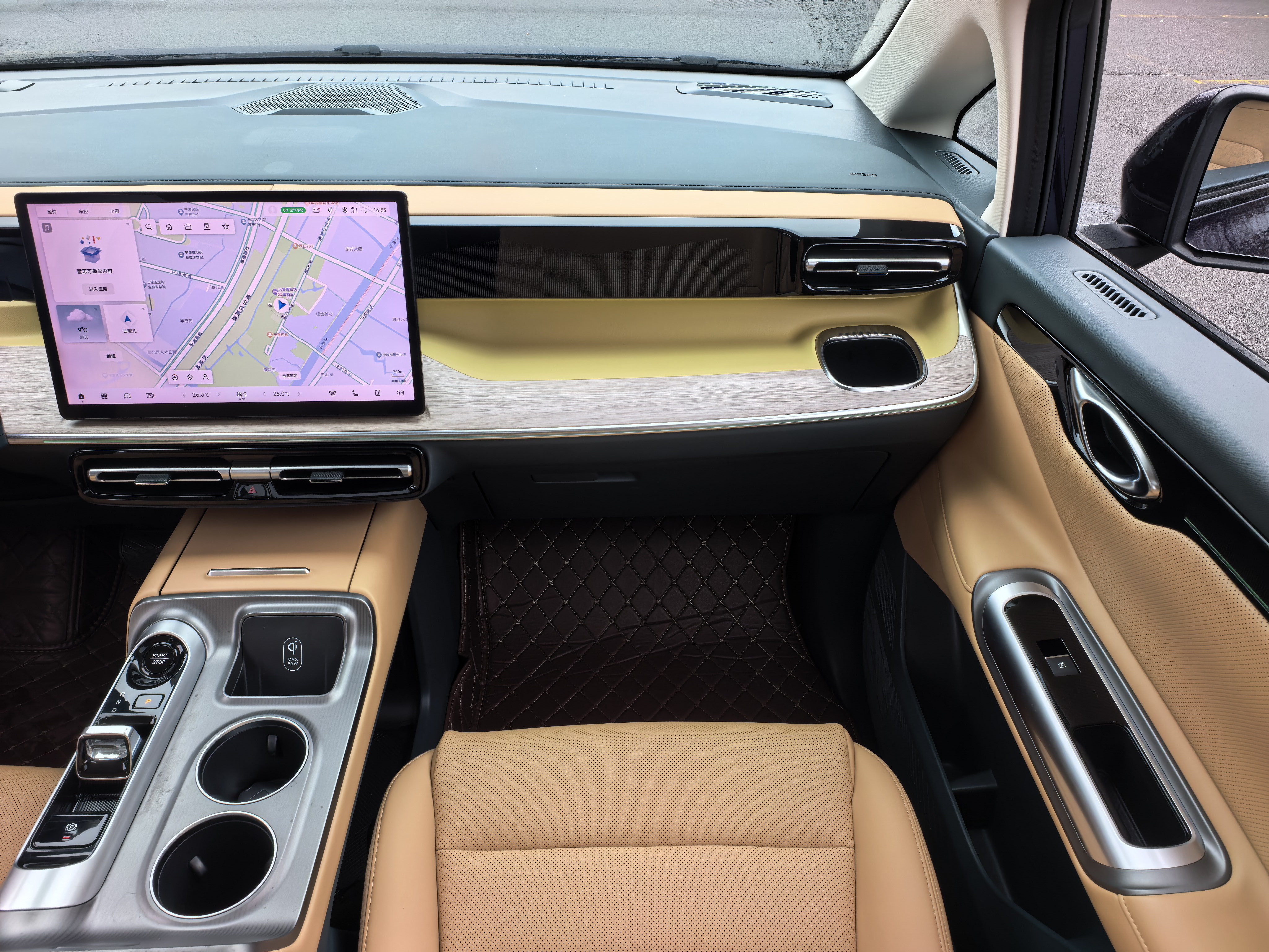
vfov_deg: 56.8
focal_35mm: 24
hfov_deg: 71.6
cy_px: 476
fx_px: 880
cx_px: 634
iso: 125
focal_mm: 6.98
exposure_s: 1/50
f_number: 4
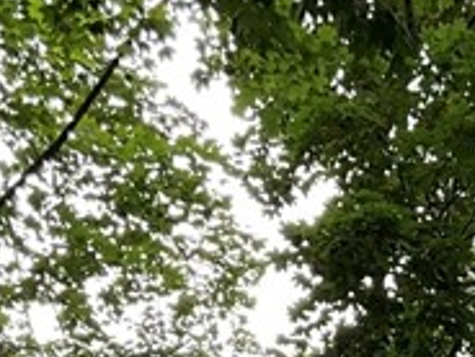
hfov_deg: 12.1
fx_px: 2209
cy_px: 833
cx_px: 465
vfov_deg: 8.5
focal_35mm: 161
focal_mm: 3
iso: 16
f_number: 1.8
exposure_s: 1/121
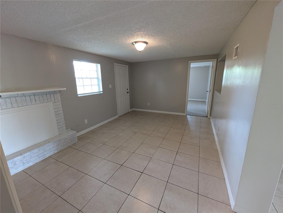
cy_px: 106
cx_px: 142
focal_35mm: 13
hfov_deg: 106.1
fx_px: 106
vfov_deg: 90.1
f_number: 2.2
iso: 172
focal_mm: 1.95
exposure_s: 1/24
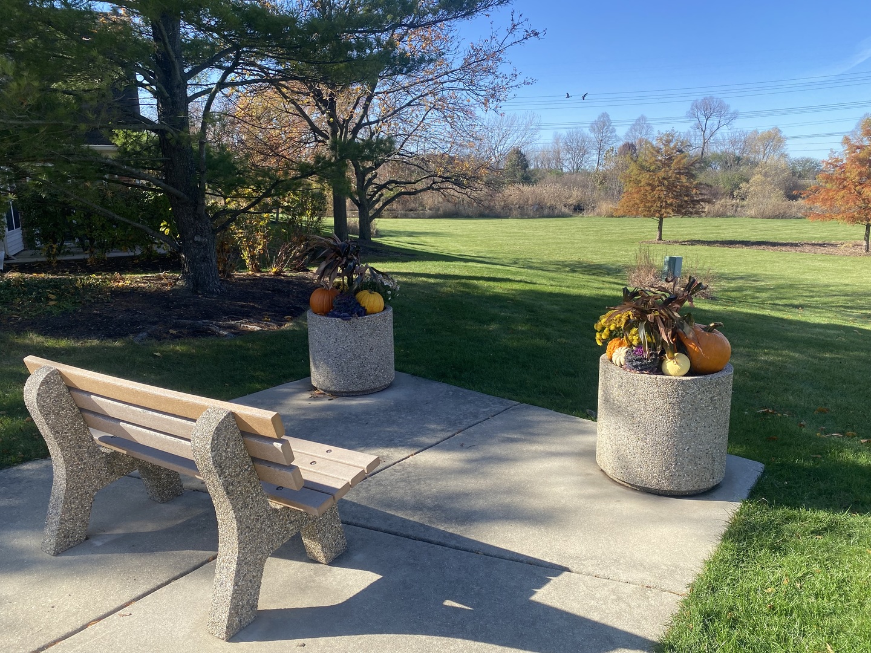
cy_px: 326
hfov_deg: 67.3
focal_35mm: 26
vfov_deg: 53.1
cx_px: 436
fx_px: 654
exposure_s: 1/1124
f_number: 1.8
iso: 32
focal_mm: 4.25
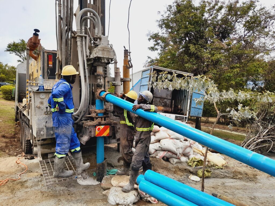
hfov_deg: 69.4
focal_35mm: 25
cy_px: 103
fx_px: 199
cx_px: 138
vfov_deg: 54.9
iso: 20
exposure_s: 1/449
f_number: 2
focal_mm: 4.6
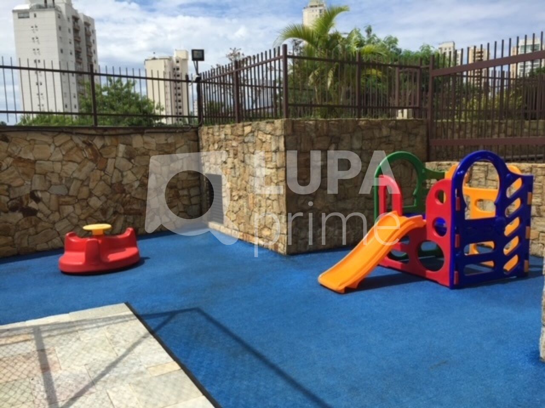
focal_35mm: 29
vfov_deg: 48.2
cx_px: 272
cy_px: 204
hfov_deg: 61.7
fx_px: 457
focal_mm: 4.15
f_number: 2.2
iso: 32
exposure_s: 1/2475
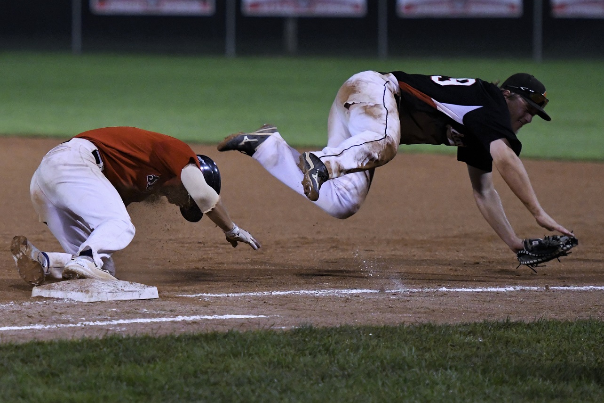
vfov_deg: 5.4
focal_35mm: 255
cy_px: 202
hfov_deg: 8.1
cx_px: 302
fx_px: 4276
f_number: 2.8
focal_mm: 170
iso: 5000
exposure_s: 1/1000
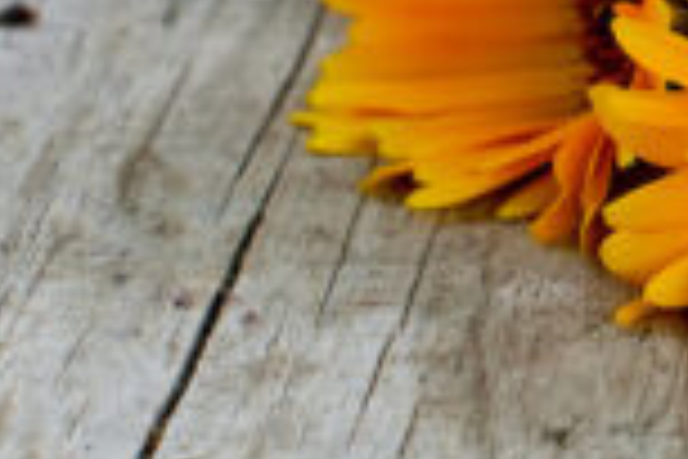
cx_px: 1169
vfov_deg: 3.6
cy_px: -54
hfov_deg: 5.4
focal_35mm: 377
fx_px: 7204
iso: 200
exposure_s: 1/125
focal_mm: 50
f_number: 8
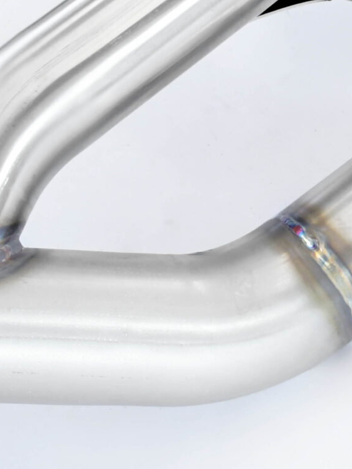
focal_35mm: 204
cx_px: 734
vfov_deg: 9.6
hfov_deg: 7.0
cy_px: -51
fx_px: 2766
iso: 2000
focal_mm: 42
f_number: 8
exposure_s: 1/160
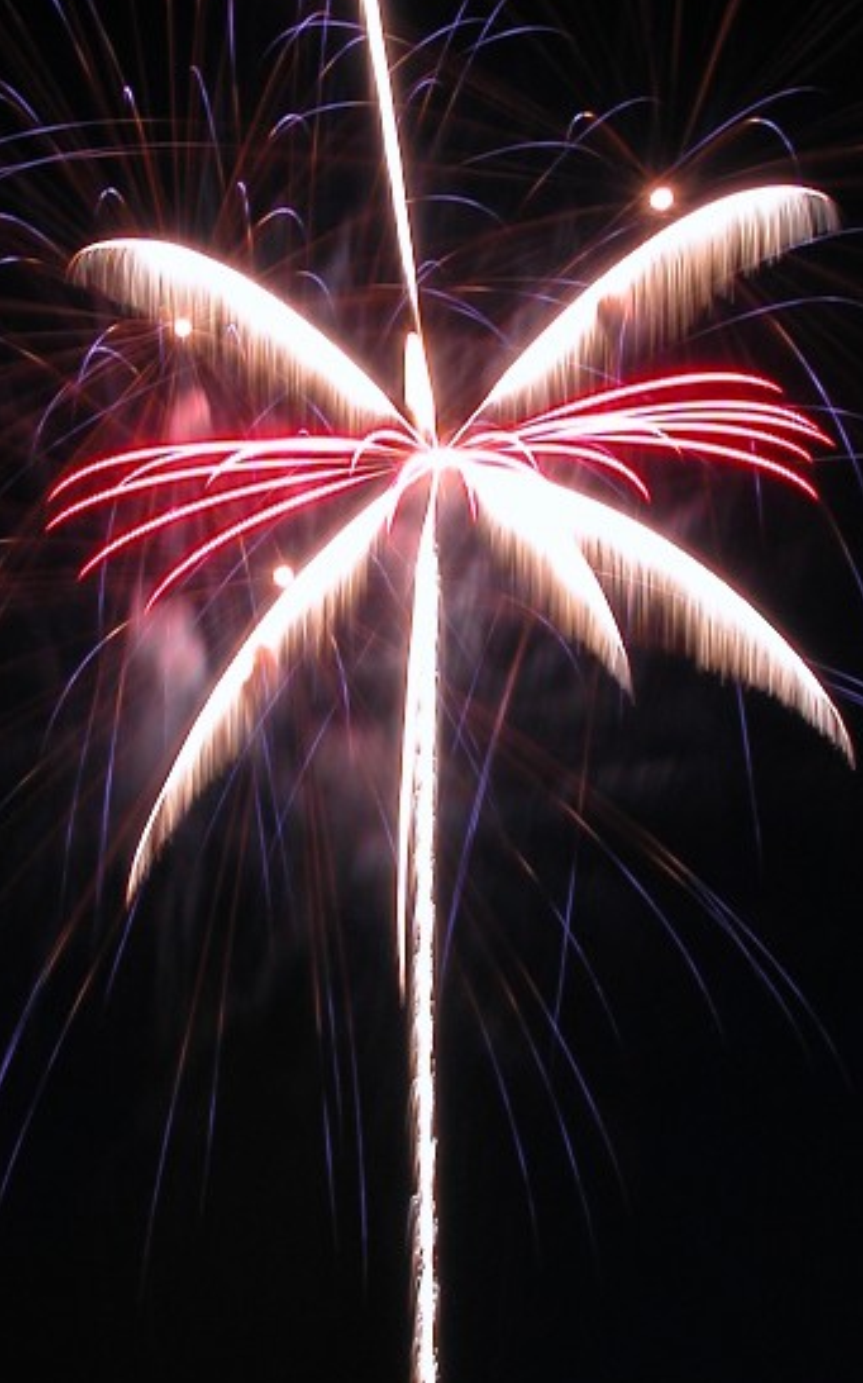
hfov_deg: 15.0
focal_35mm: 87
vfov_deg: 23.7
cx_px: 397
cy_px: 405
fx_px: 3276
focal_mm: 8.9
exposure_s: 6.3
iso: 100
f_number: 8
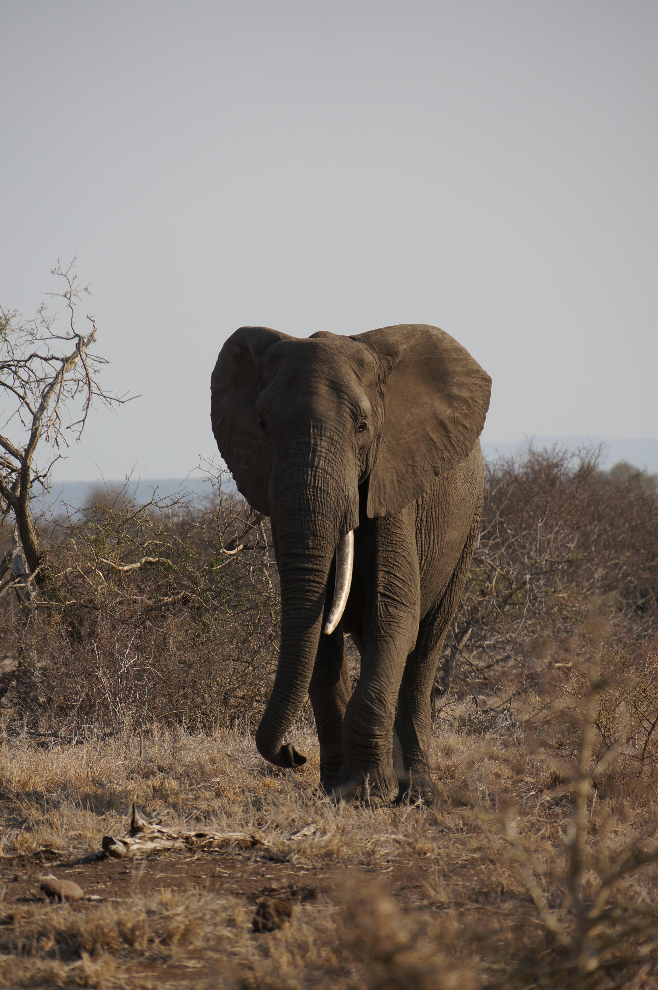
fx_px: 8243
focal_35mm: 300
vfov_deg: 6.9
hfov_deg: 4.6
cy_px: 495
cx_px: 329
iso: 100
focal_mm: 200
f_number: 6.3
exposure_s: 1/320
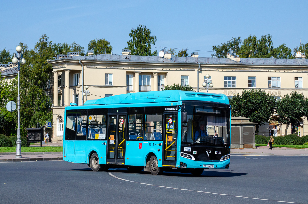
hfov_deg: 19.5
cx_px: 154
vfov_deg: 13.0
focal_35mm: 105
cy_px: 102
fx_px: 897
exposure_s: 1/2000
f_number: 10
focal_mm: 70
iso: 200
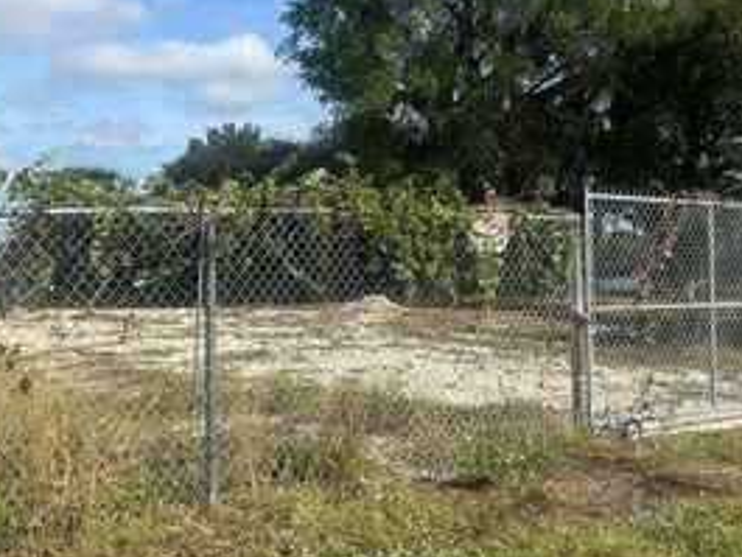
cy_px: 223
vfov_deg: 29.6
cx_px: 347
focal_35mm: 49
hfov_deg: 38.9
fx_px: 1051
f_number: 1.5
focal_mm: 5.7
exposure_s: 1/4115
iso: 50
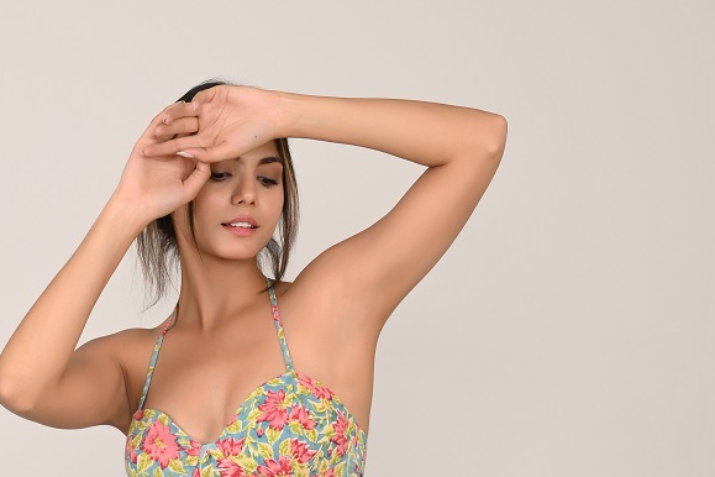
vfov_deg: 11.6
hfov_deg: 18.2
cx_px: 224
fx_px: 2224
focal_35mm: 112
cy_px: 781
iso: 200
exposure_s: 1/200
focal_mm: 48
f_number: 9
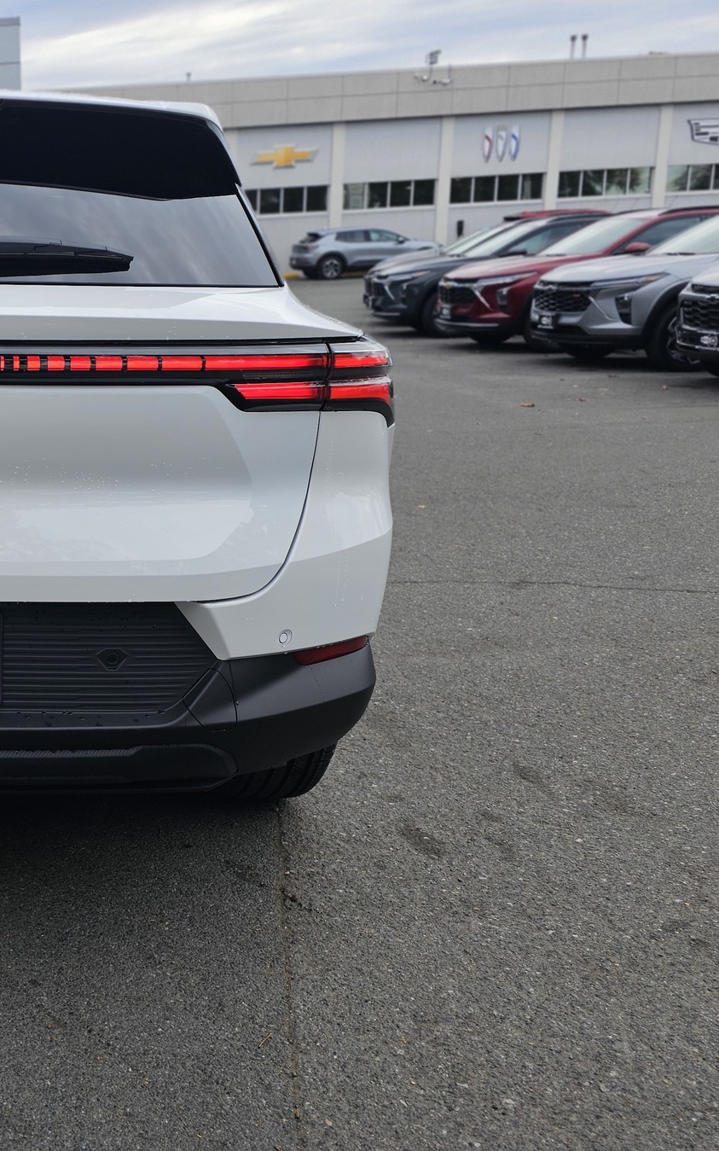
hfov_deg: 30.6
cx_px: -80
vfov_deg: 52.7
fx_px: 1160
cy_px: 560
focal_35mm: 37
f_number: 1.7
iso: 10
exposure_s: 1/243
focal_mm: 6.3
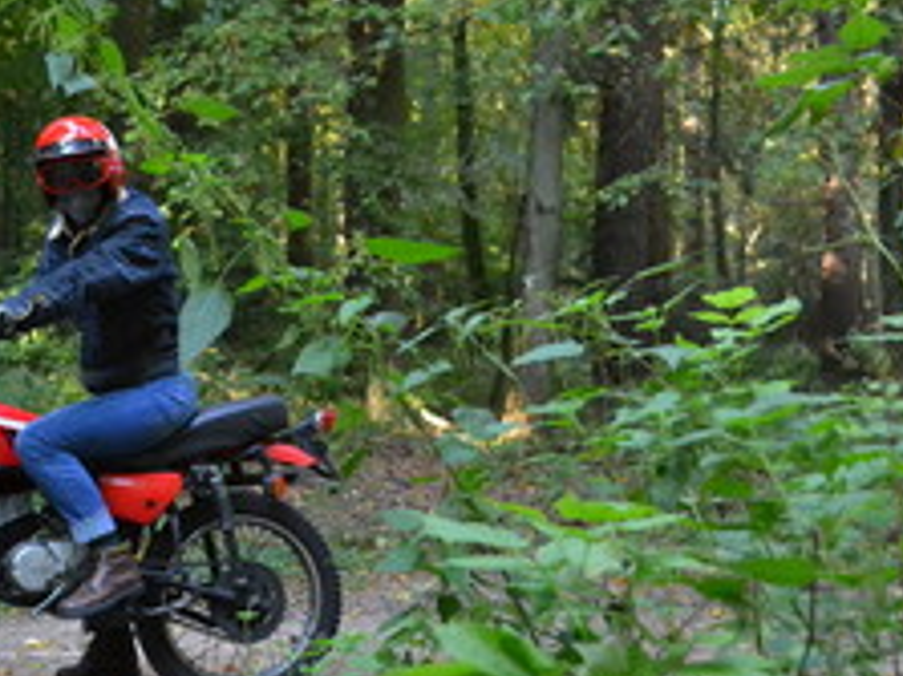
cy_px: 273
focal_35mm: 57
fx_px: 1486
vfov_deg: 25.6
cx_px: 336
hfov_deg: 33.6
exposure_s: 1/250
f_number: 4
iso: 3200
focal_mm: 22
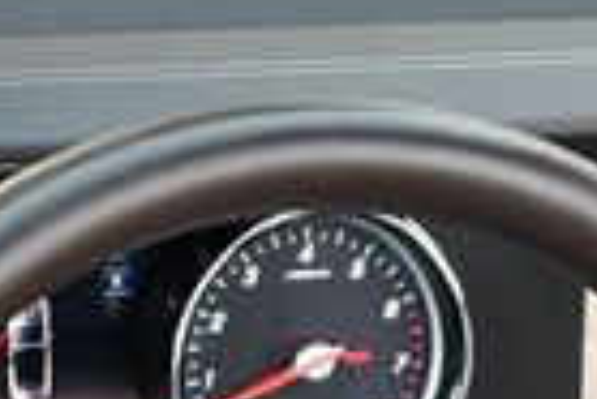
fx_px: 2756
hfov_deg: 12.2
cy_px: 824
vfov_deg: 7.9
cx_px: 571
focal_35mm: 166
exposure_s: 1/250
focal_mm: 18
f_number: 3.5
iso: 560
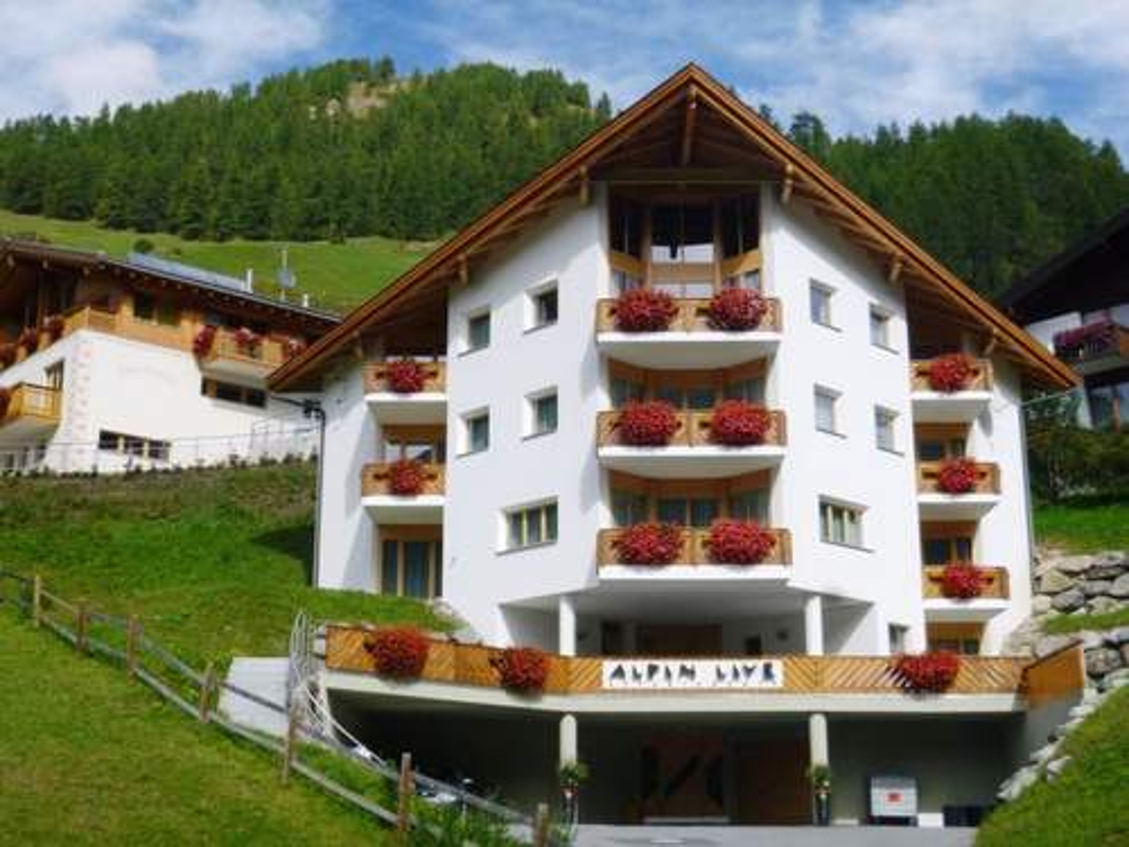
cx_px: 564
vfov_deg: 29.1
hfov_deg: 38.2
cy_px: 424
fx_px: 1631
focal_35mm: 50
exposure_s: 1/320
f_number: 4.9
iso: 100
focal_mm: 9
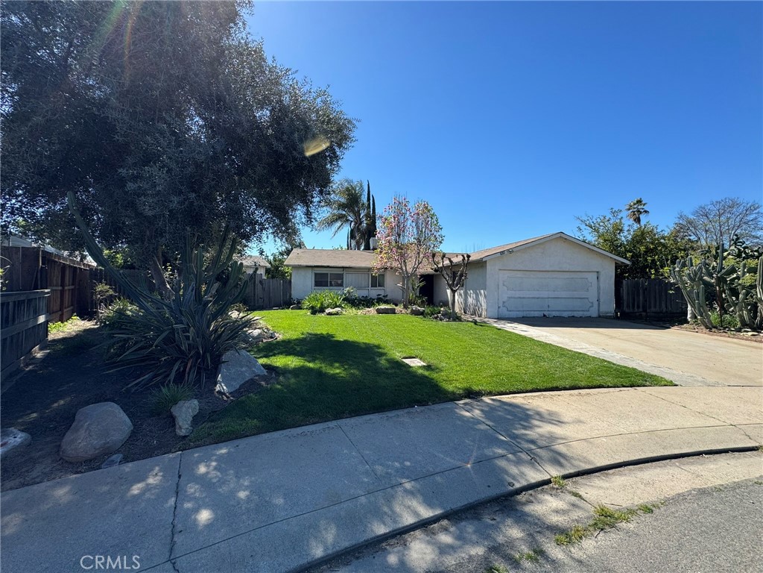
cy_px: 286
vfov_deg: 85.7
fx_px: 309
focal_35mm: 14
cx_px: 382
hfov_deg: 102.1
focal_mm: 2.22
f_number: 2.2
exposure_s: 1/1236
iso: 50
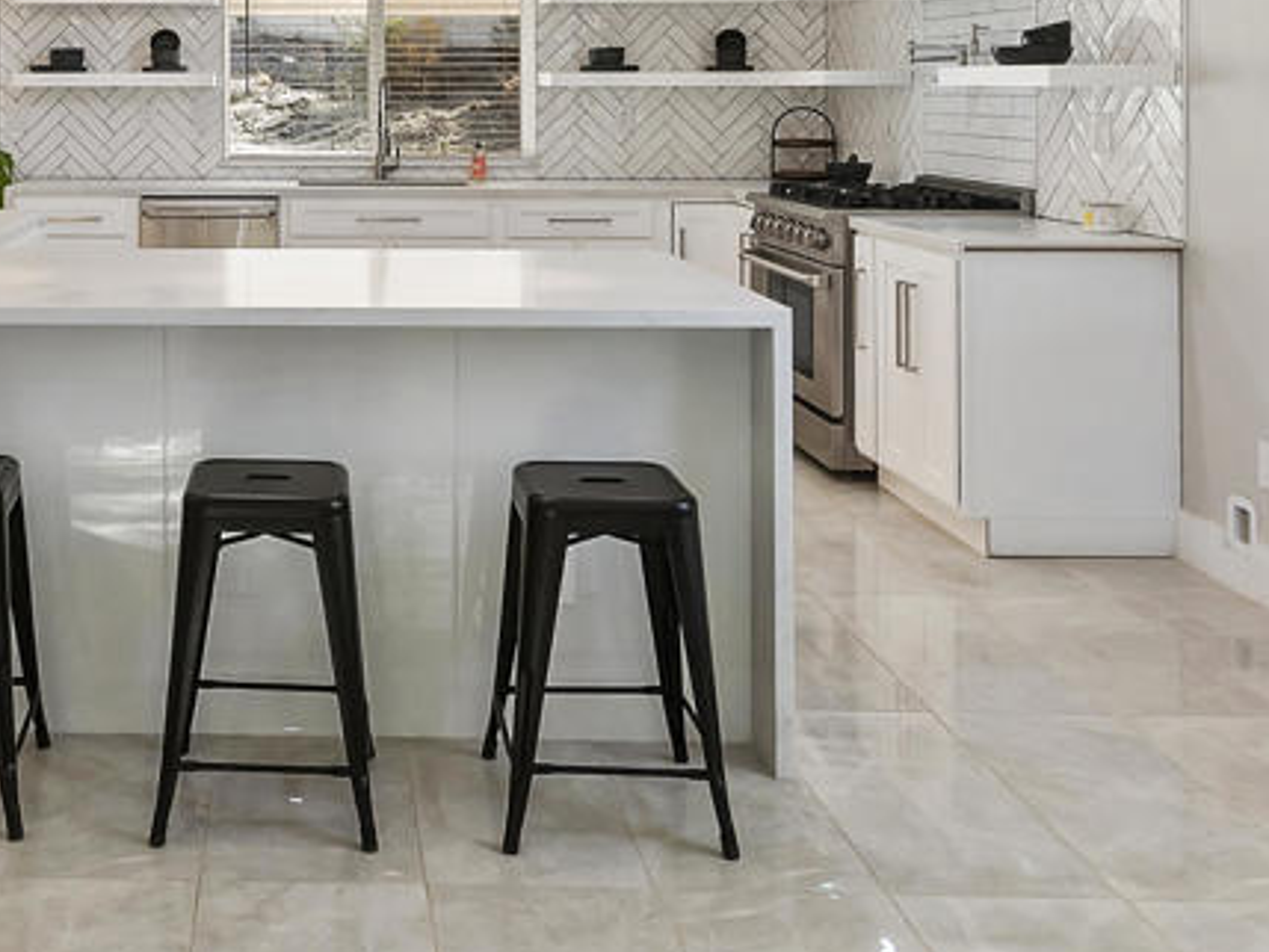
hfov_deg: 45.2
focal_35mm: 39
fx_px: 1430
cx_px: 237
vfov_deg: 34.4
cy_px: 64
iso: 400
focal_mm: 11.5
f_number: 10
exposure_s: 1/30
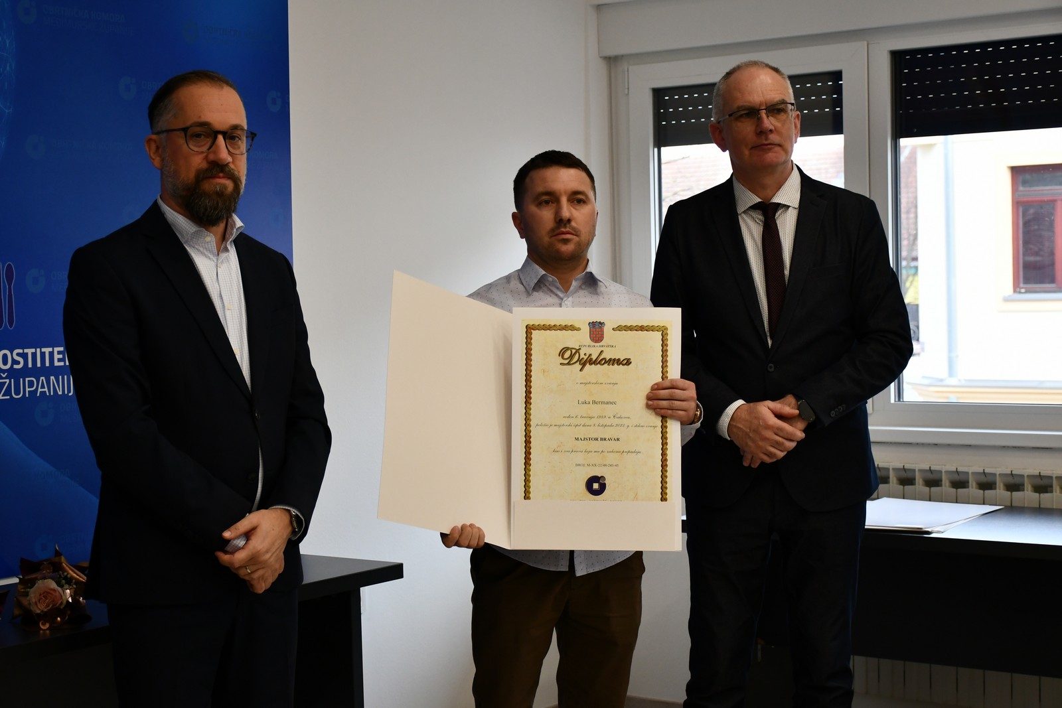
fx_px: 1770
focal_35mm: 60
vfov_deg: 22.6
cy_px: 354
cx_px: 531
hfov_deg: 33.4
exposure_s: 1/200
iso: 800
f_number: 4.5
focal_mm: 40
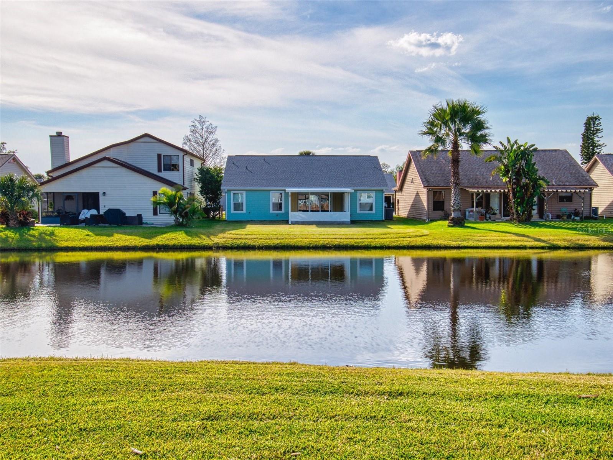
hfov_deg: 46.8
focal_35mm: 40
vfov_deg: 36.0
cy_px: 230
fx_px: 709
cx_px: 306
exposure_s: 1/80
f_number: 9
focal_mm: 20
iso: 200
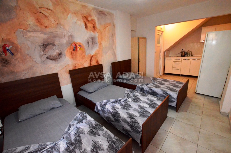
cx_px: 116
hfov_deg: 100.5
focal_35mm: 15
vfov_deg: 77.1
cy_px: 76
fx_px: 96
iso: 6400
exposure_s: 1/200
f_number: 6.7
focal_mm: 10
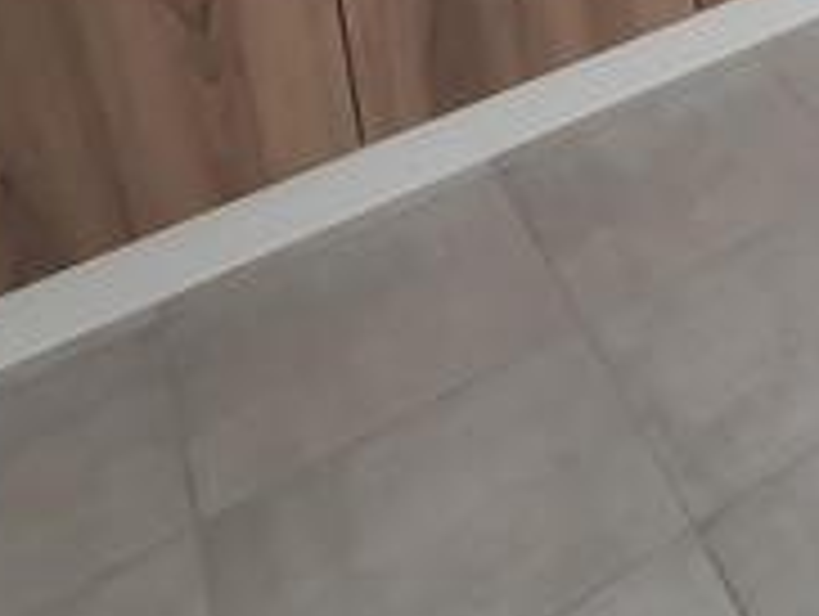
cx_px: 1372
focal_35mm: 57
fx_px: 1350
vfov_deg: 18.2
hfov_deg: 23.2
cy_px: -589
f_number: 2.2
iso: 80
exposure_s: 1/100
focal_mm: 1.74
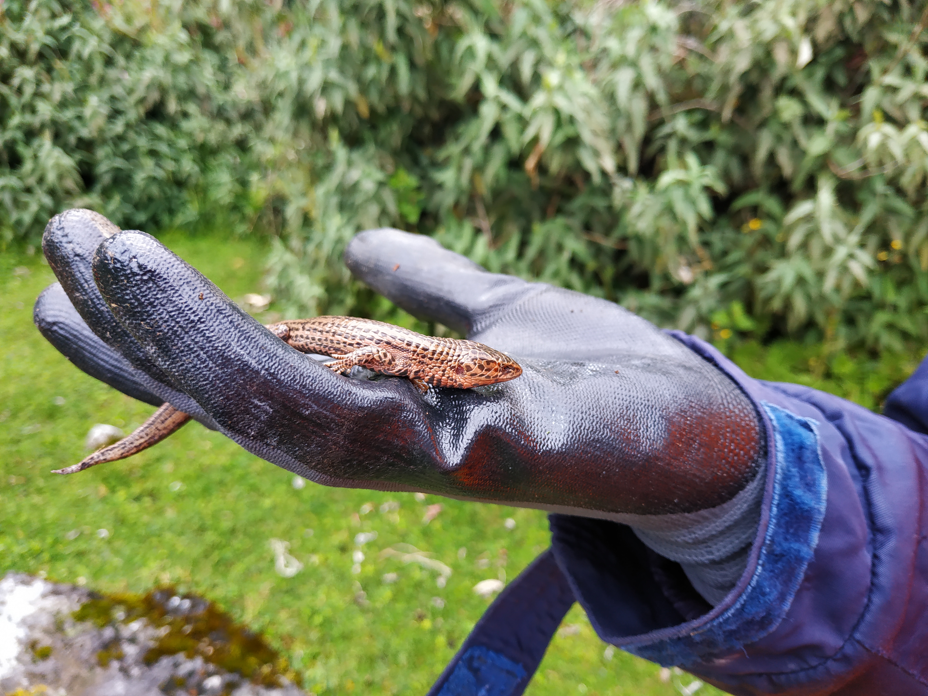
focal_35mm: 24
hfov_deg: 71.6
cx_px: 464
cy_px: 348
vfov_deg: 56.8
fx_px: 643
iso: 100
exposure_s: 1/137
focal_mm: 3.94
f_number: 1.9
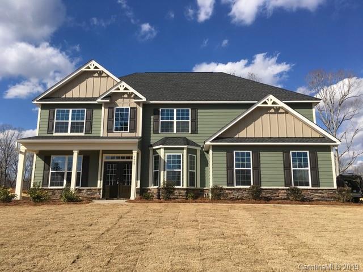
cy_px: 136
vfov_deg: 48.2
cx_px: 182
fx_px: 304
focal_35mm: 29
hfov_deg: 61.7
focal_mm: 4.15
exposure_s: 1/2331
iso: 25
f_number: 2.2
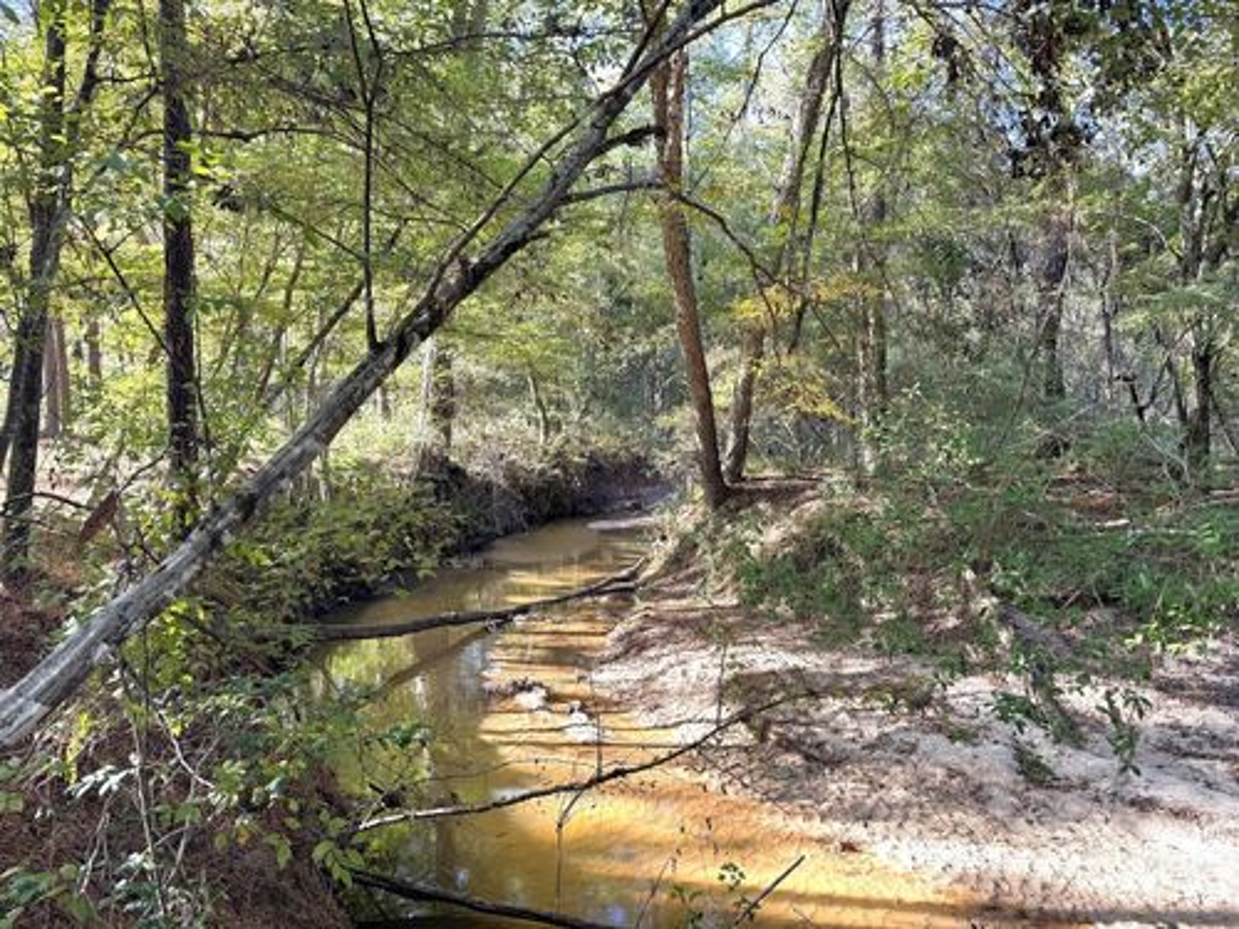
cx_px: 620
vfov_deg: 56.8
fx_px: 859
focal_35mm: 24
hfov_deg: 71.6
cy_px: 464
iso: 80
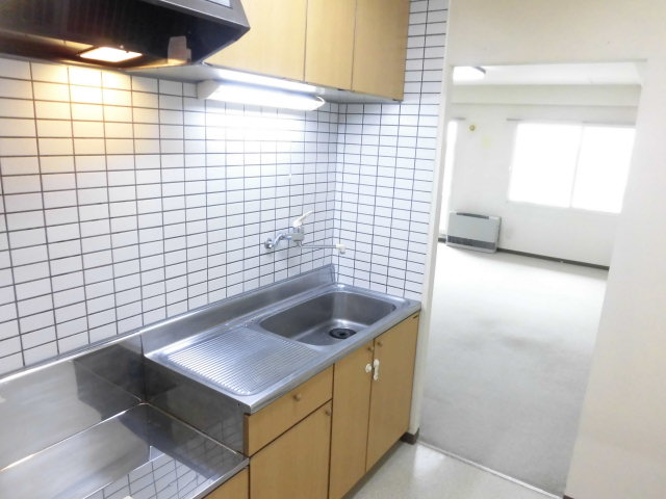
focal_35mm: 24
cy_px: 250
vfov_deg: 56.8
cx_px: 333
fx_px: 462
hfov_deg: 71.6
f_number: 3.1
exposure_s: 1/30
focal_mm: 4.3
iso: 320
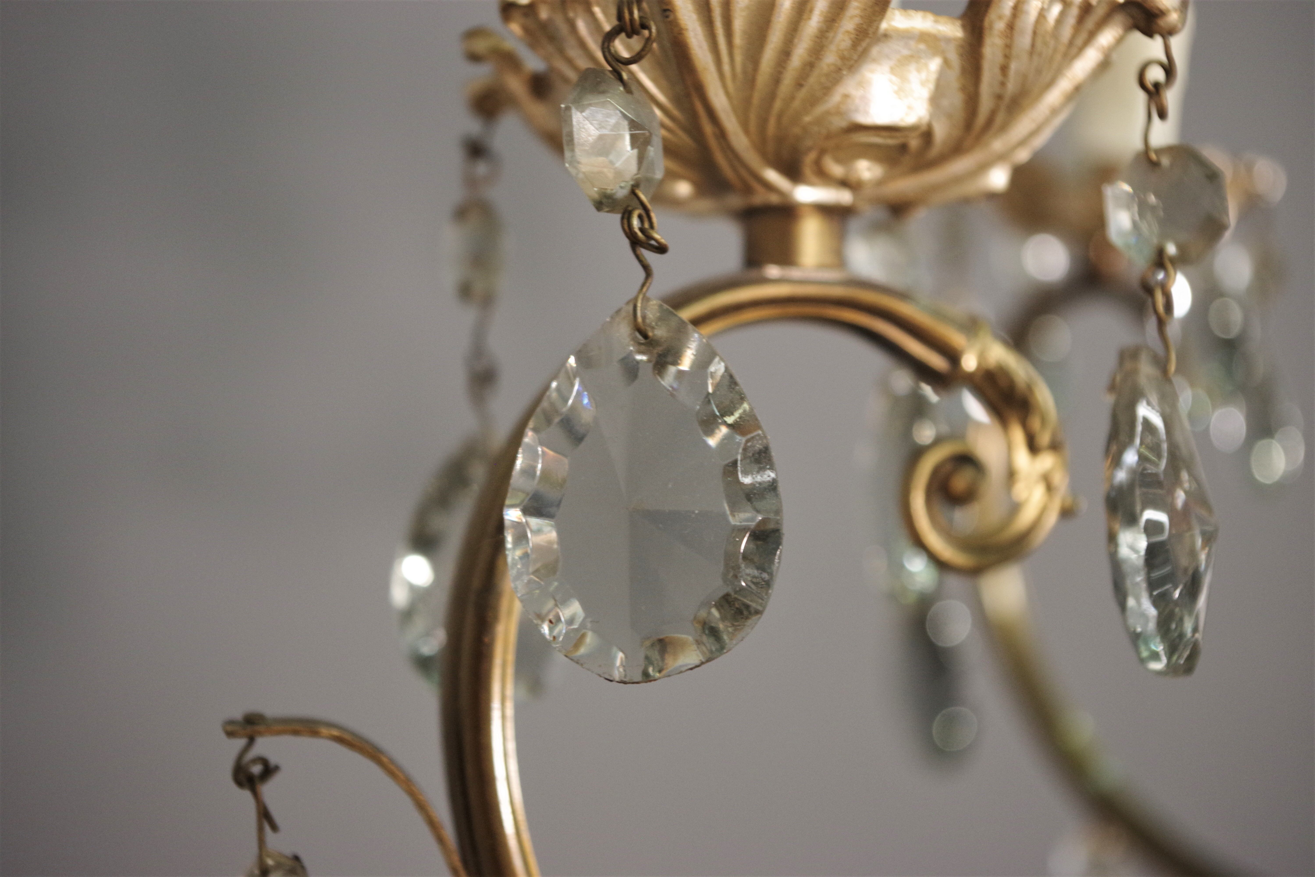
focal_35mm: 46
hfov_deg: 42.7
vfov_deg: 29.2
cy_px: 438
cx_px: 658
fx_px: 1680
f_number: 4
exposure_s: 1/60
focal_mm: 30.63
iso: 800
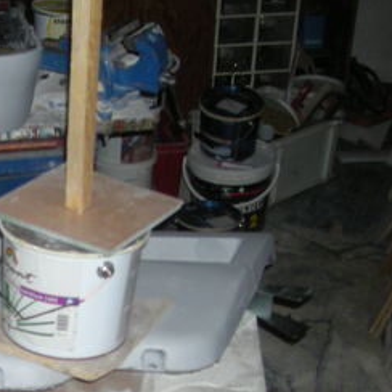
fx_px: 1038
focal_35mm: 81
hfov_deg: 20.4
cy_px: 305
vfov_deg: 21.2
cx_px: -43
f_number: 2.8
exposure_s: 1/60
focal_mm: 5.7
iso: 58
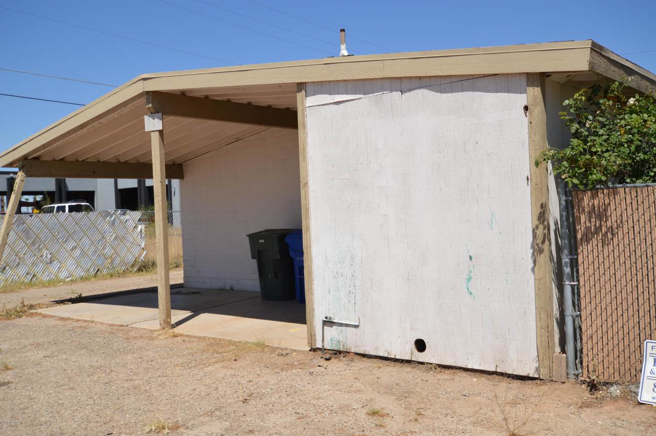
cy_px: 218
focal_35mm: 33
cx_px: 328
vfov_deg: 39.9
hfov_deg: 57.3
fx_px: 601
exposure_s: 1/200
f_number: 11
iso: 100
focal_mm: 22
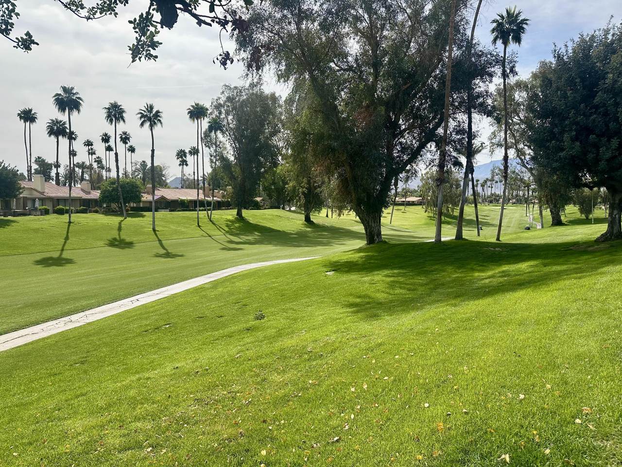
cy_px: 234
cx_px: 311
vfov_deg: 56.8
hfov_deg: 71.6
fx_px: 431
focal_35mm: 24
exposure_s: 1/4348
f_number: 1.78
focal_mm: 6.86
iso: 80
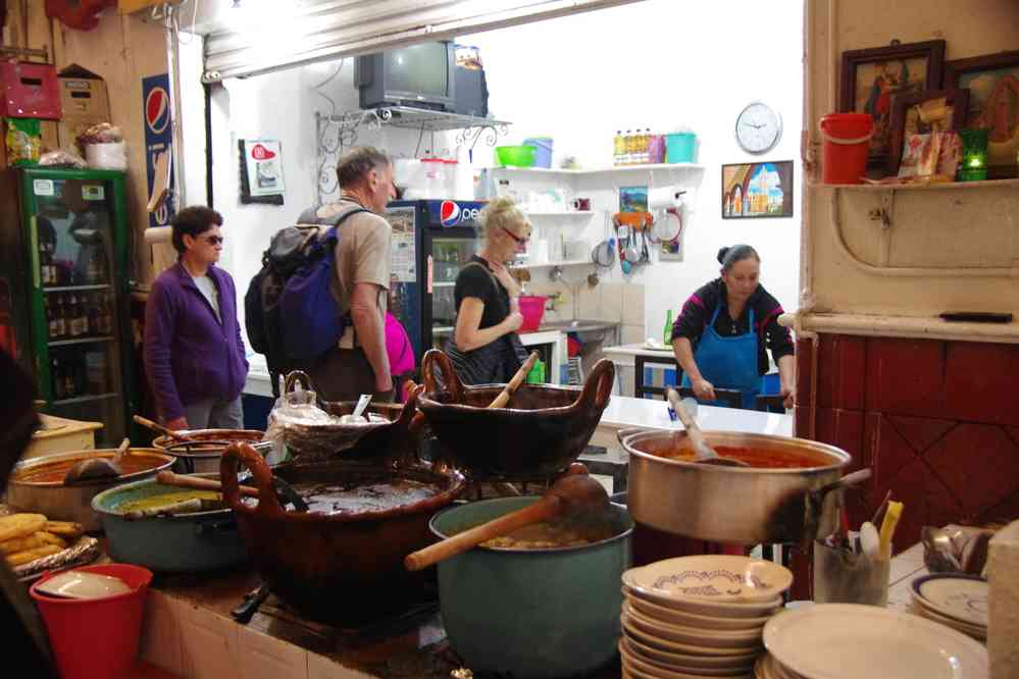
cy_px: 340
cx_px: 510
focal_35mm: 38
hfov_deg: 51.3
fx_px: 1061
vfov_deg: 35.5
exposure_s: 1/30
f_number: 4
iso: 3200
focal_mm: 25
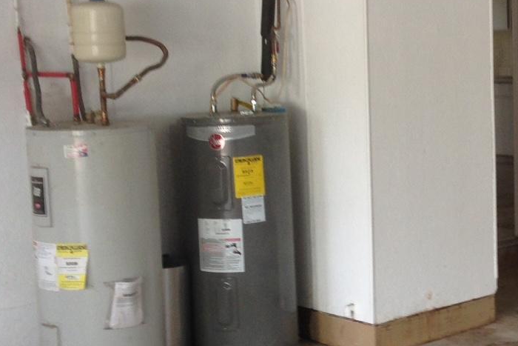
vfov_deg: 17.1
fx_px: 1151
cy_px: 136
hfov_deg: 24.3
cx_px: 505
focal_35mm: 80
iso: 64
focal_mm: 4.12
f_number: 2.4
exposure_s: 1/60
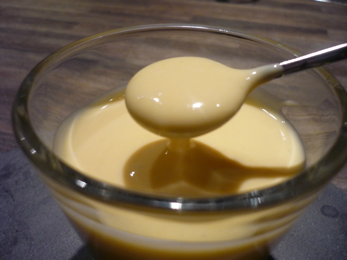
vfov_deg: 42.9
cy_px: 130
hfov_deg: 55.4
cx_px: 174
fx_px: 331
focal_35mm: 33
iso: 200
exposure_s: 1/30
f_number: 2.8
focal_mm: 5.5
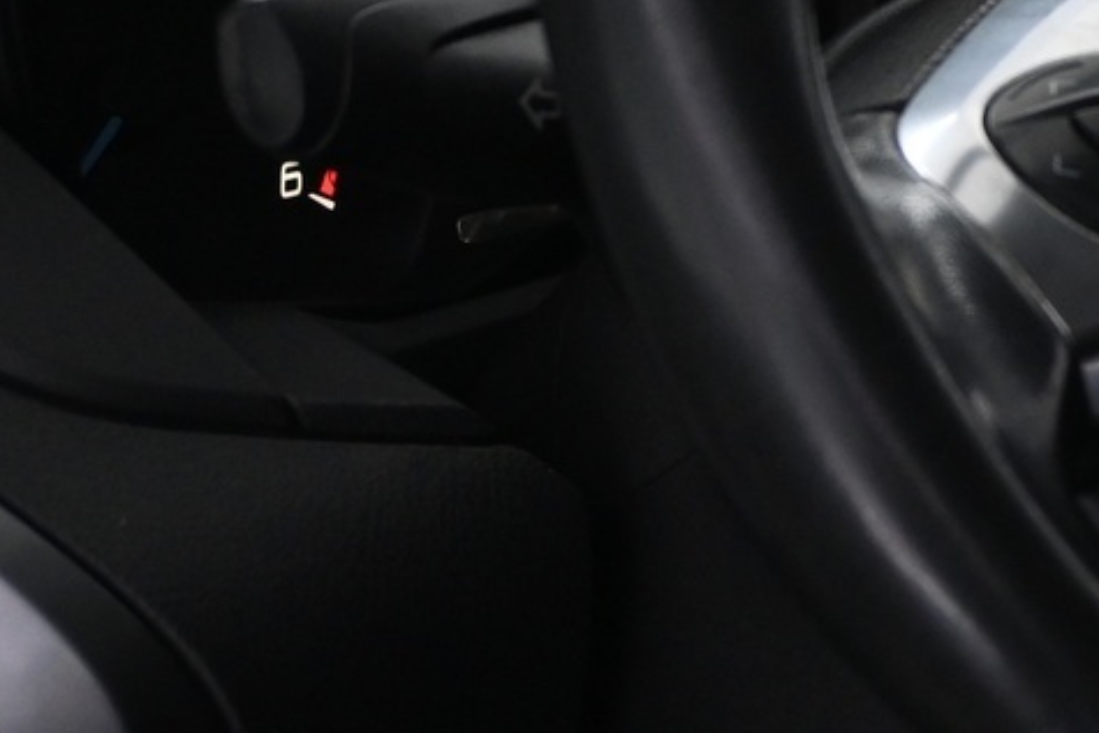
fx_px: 3594
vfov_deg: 11.6
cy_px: 58
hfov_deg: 15.8
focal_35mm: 118
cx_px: 1719
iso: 1600
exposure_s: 1/20
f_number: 4.2
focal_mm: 23
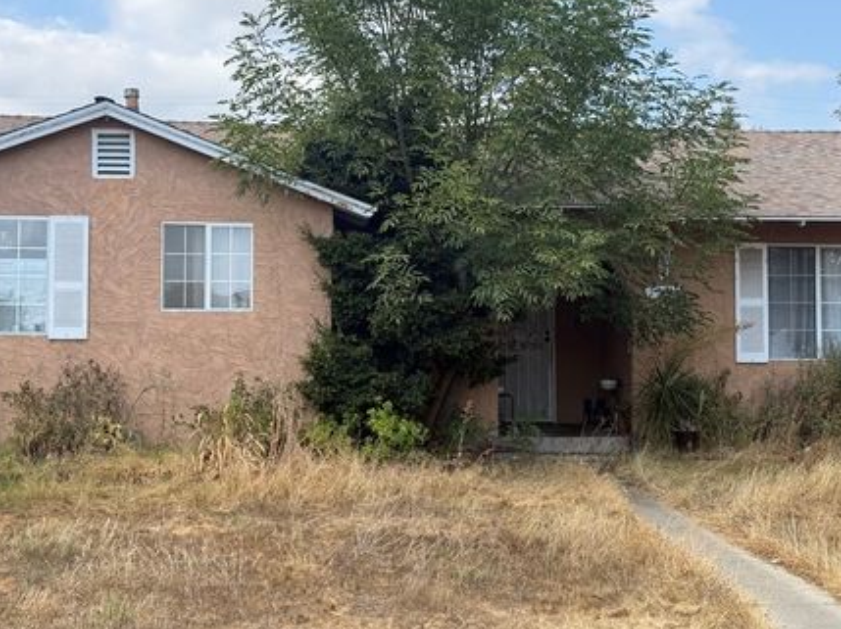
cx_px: 408
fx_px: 1359
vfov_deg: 26.1
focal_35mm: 56
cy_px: 287
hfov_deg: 34.4
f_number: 1.78
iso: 80
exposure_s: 1/1980
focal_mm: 6.76
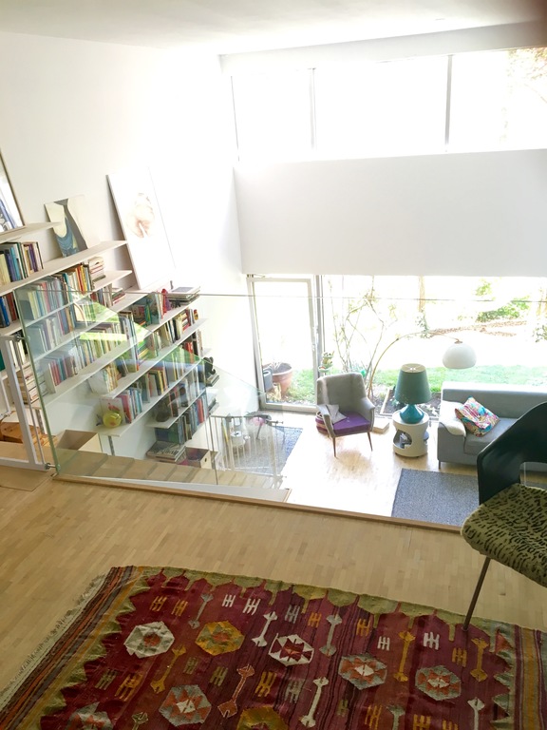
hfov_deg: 48.2
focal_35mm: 29
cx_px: 274
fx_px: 611
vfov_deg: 61.7
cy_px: 365
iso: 64
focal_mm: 4.15
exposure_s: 1/33
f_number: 2.2
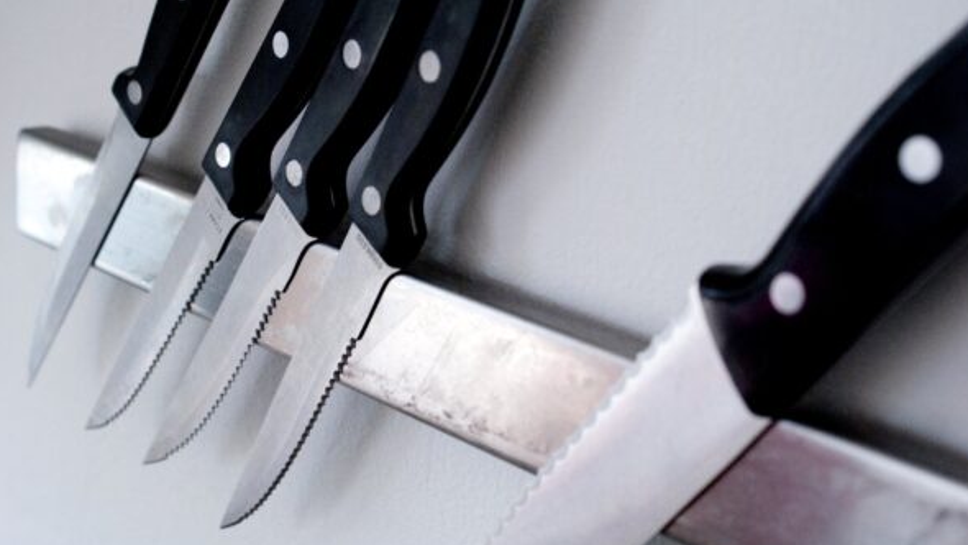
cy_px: 238
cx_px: 487
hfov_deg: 32.8
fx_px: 1643
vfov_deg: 18.8
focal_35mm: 64
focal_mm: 40
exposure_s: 1/25
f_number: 5.6
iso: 400
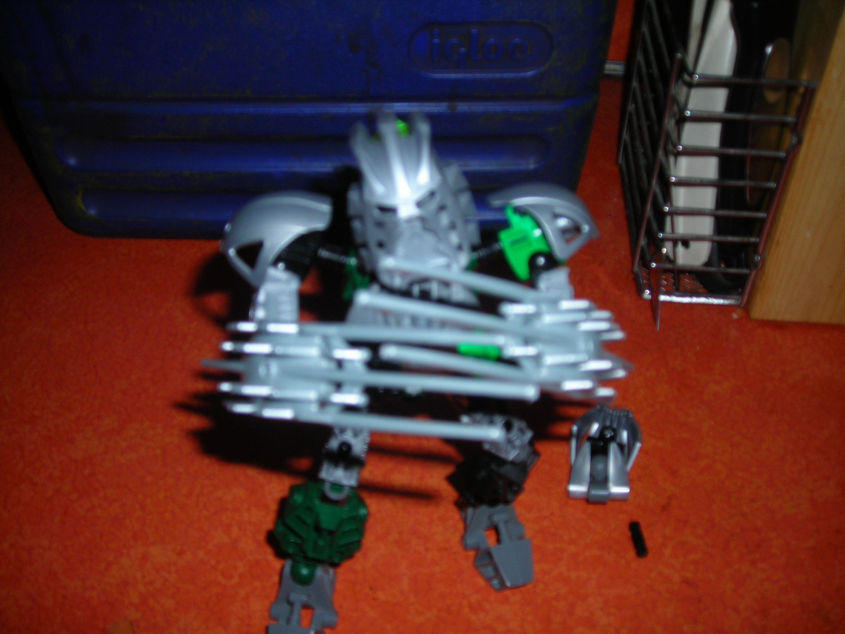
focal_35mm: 38
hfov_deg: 49.0
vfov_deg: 37.7
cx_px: 422
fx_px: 928
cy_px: 317
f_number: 3.2
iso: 50
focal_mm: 6.3
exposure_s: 1/60.1
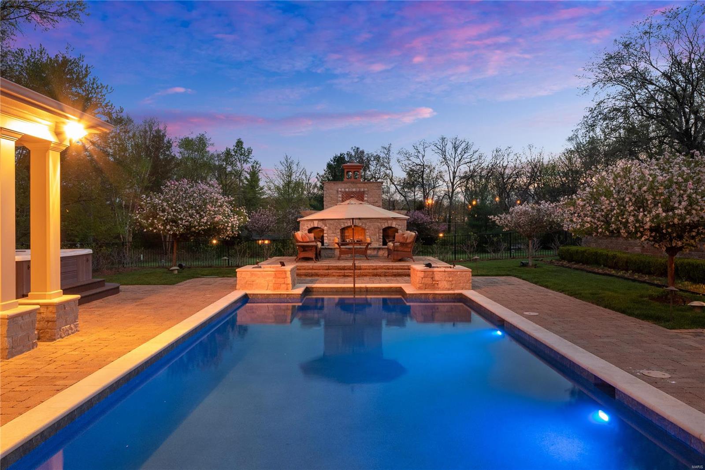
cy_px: 235
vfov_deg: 46.4
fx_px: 548
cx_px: 352
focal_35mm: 28
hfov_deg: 65.5
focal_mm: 14
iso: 400
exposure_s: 2
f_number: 10
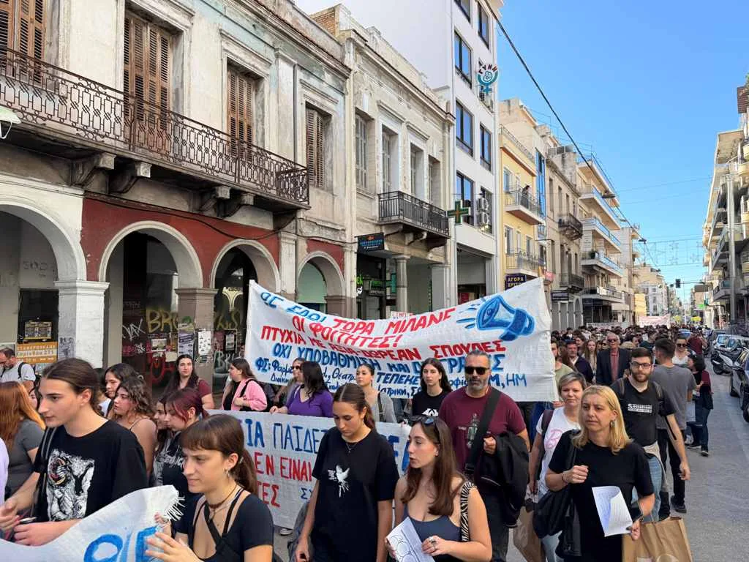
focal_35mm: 24
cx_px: 374
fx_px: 519
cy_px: 281
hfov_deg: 71.6
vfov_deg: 56.8
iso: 100
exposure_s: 1/1410
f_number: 1.78
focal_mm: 6.76
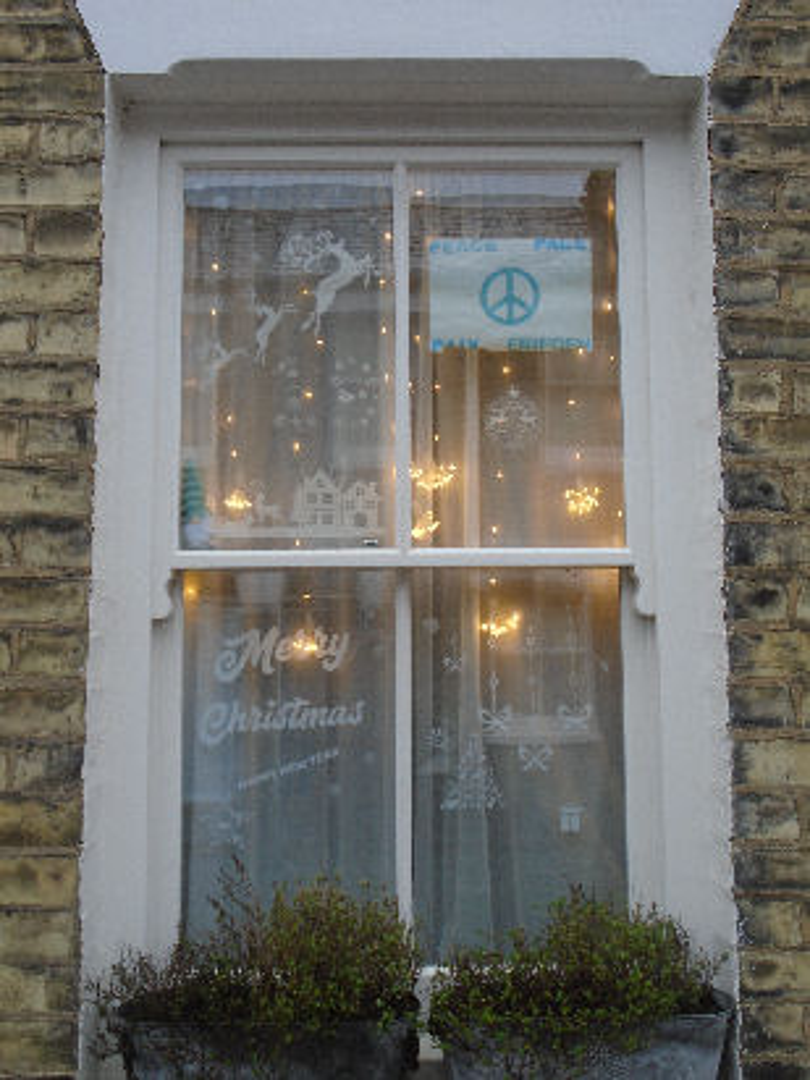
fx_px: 1123
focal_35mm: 36
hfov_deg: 39.7
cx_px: 405
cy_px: 540
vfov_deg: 51.4
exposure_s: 1/30
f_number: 3.8
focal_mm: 6.4
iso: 100
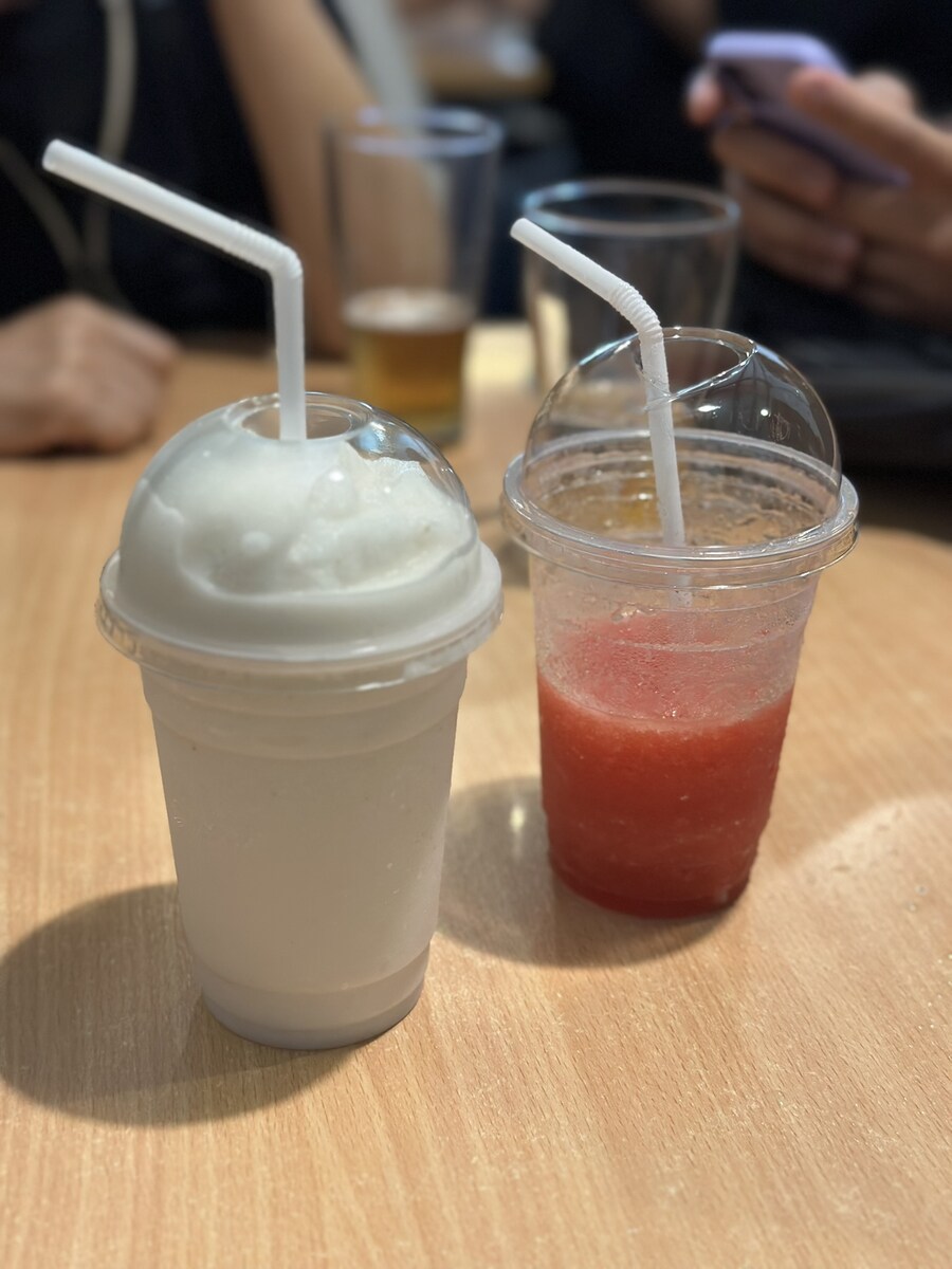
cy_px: 634
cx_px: 476
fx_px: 1760
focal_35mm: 48
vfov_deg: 39.7
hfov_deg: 30.3
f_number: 1.78
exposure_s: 1/50
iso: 250
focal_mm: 6.86
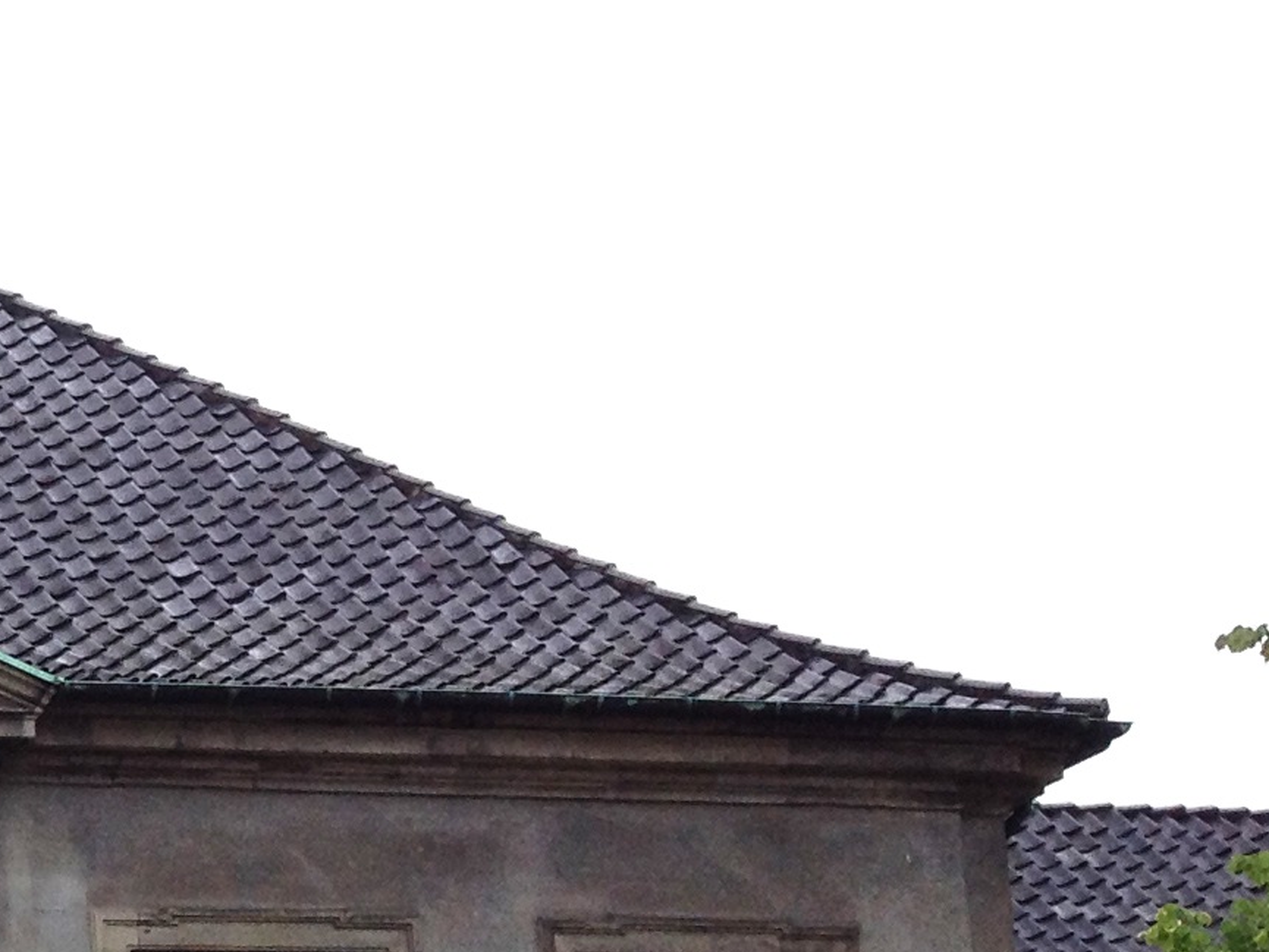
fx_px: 4840
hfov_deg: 13.3
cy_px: 1372
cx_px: -1113
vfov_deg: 10.9
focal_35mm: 132
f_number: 2.4
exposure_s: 1/593
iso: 50
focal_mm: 4.28
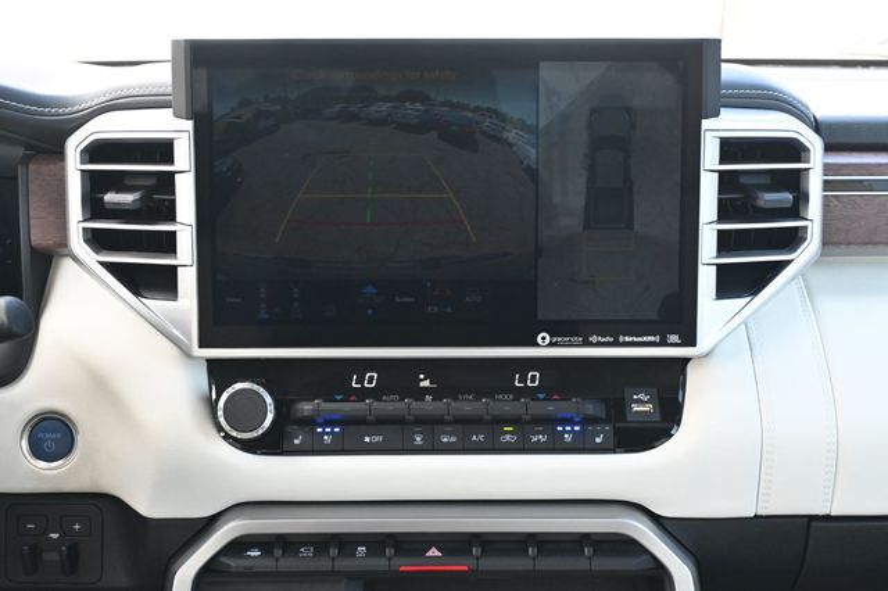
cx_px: 444
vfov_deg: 24.4
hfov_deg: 36.0
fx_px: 1368
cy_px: 296
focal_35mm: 56
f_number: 5.3
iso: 1250
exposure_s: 1/125
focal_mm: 37
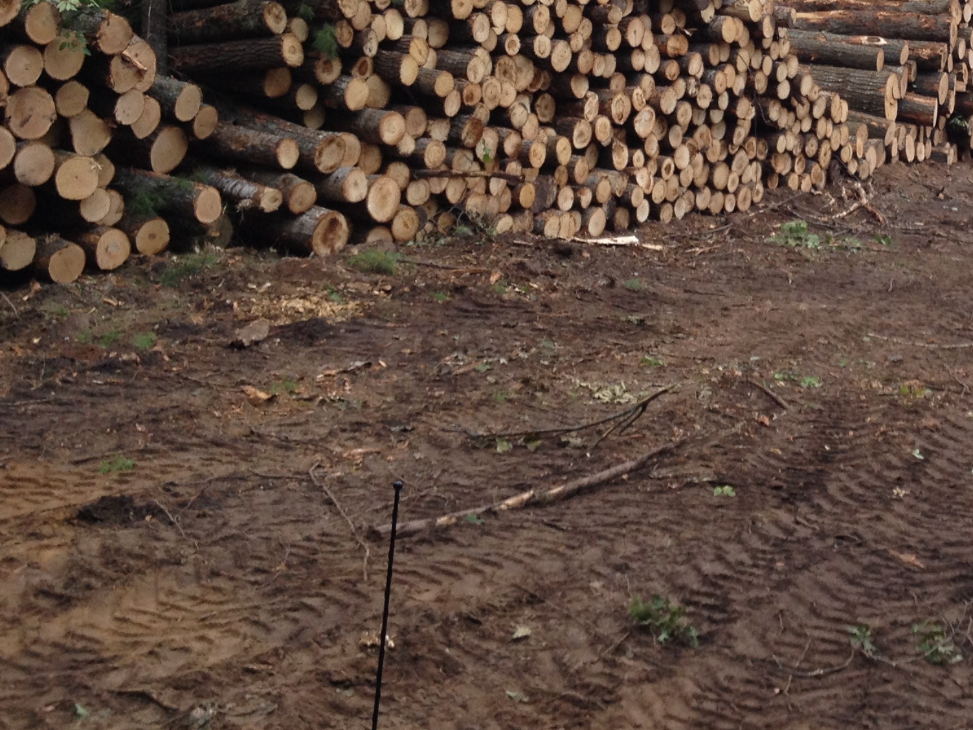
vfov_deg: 19.1
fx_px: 2136
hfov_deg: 24.5
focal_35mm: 76
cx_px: 973
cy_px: 109
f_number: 2.4
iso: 64
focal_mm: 4.28
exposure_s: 1/120
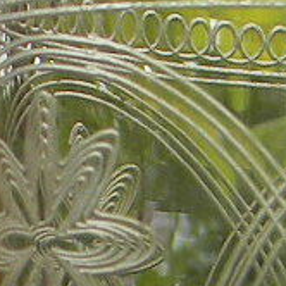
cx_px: 360
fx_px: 1785
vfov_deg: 8.9
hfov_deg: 9.0
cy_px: 453
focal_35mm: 191
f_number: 3.5
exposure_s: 1/125
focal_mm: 5
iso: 80
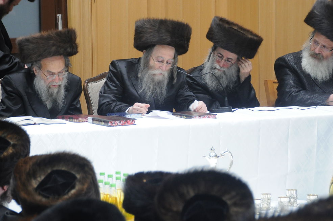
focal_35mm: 203
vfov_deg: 6.8
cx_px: 155
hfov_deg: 10.2
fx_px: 1872
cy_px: 94
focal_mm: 95
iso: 800
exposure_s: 1/30
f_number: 5.3
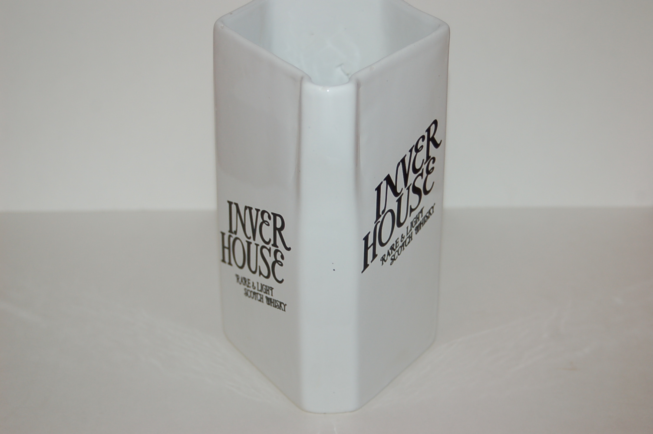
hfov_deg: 28.1
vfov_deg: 18.9
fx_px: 1305
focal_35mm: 72
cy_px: 217
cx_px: 326
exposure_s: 1/60
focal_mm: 48
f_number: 4.5
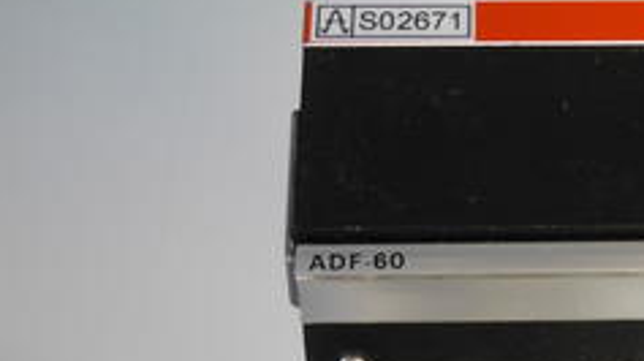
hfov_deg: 20.5
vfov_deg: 11.6
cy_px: 394
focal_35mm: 103
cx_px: 530
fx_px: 1758
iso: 800
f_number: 22
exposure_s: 1/2
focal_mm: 28
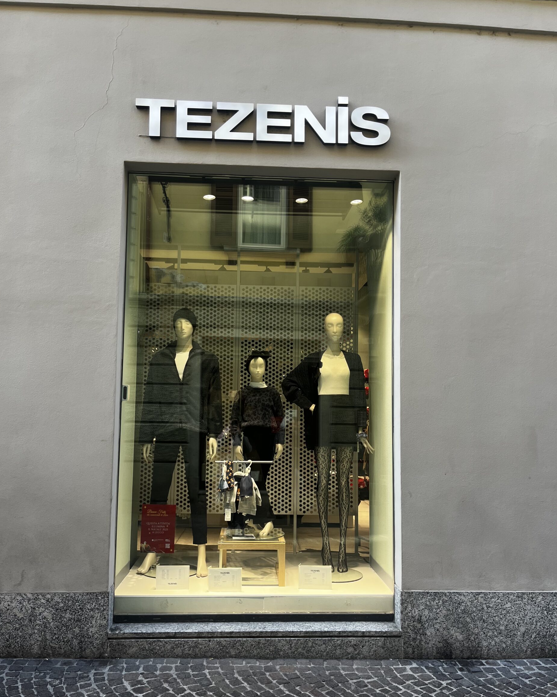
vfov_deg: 62.1
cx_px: 269
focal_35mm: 28
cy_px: 372
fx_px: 577
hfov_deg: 51.5
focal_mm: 5.1
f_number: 1.6
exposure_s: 1/122
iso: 40
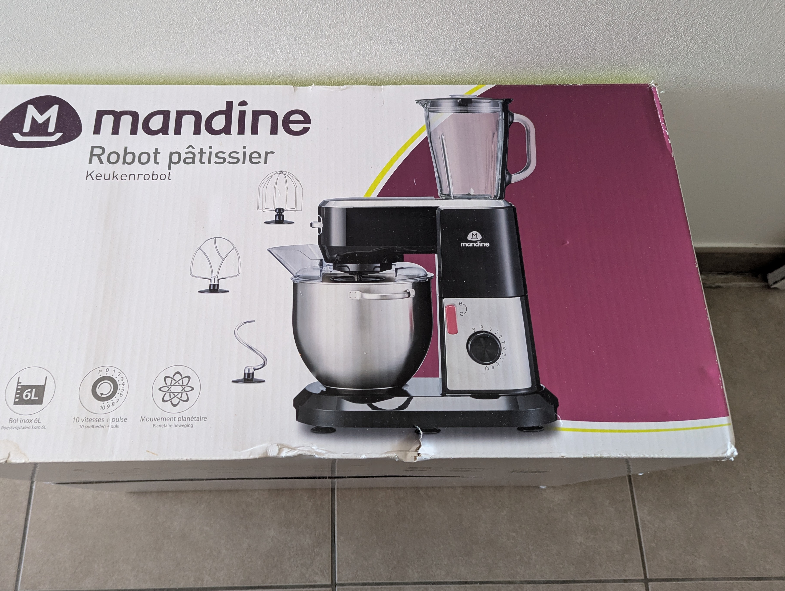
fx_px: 613
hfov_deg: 65.0
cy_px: 283
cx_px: 346
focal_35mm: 27
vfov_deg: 51.5
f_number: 1.85
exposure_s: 1/25
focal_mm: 6.81
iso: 244
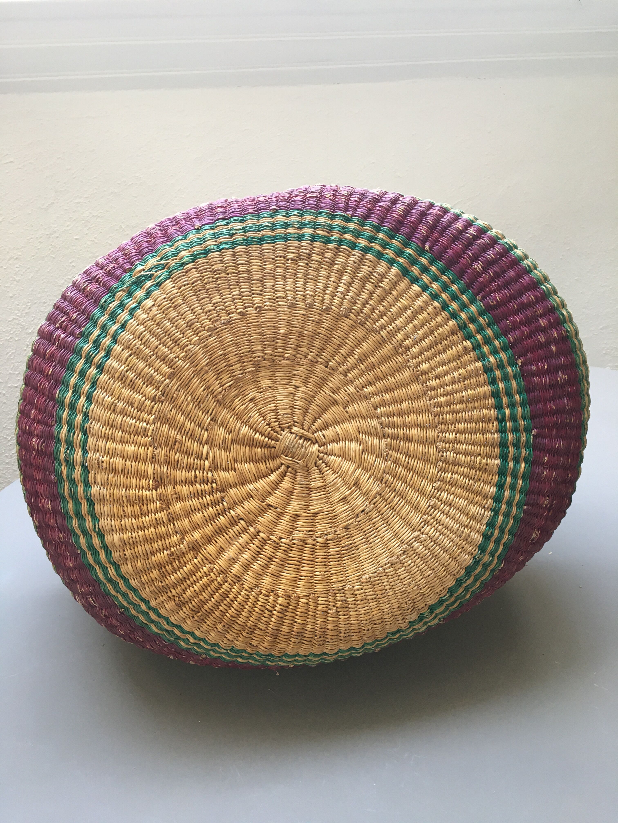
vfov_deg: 61.7
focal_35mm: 29
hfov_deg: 48.2
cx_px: 309
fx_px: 690
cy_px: 412
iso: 80
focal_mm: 4.15
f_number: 2.2
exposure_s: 1/33
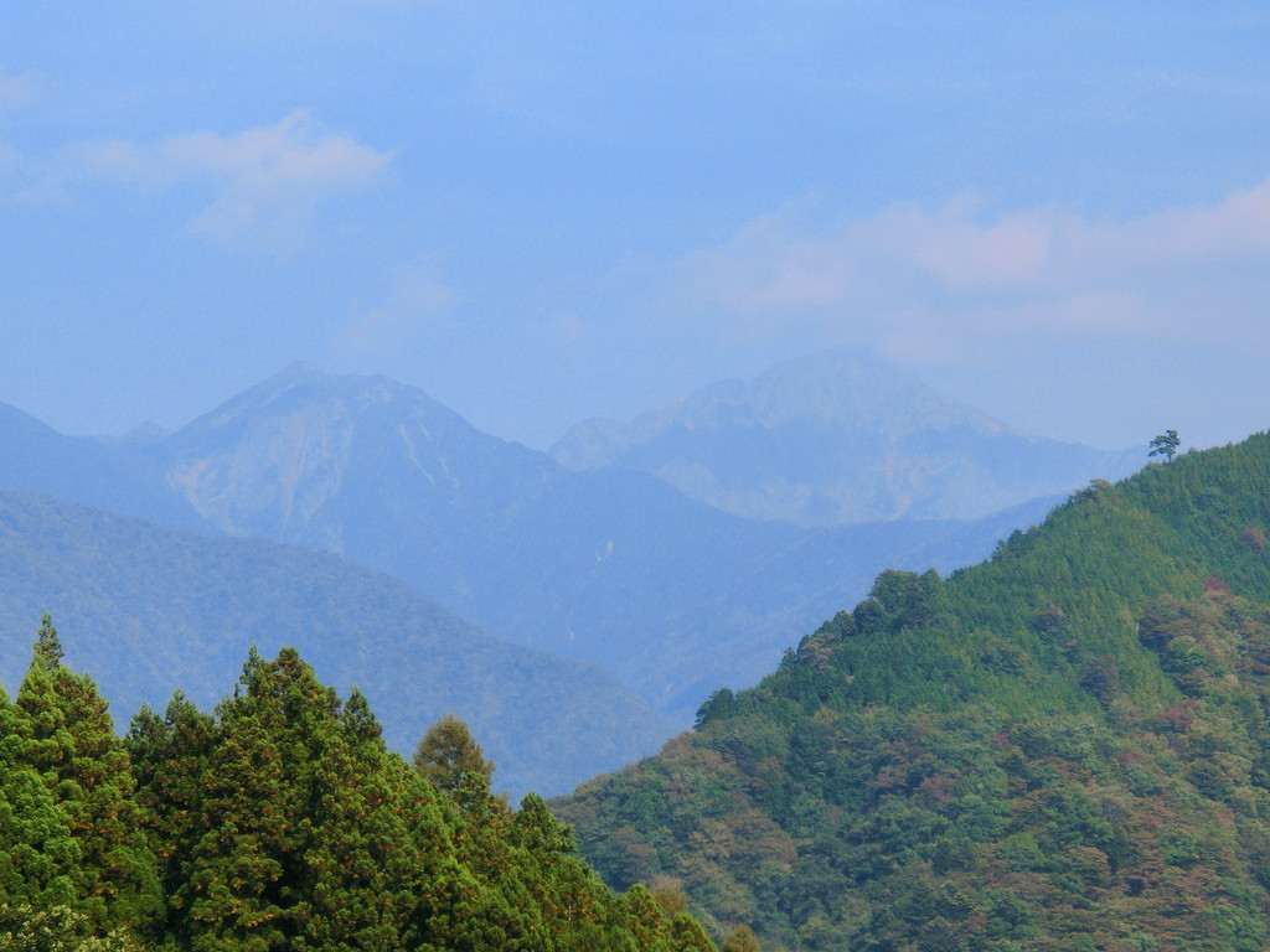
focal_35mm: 158
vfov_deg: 9.4
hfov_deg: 12.5
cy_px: 476
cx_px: 635
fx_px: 5797
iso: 100
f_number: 5.3
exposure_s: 1/640
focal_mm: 27.9
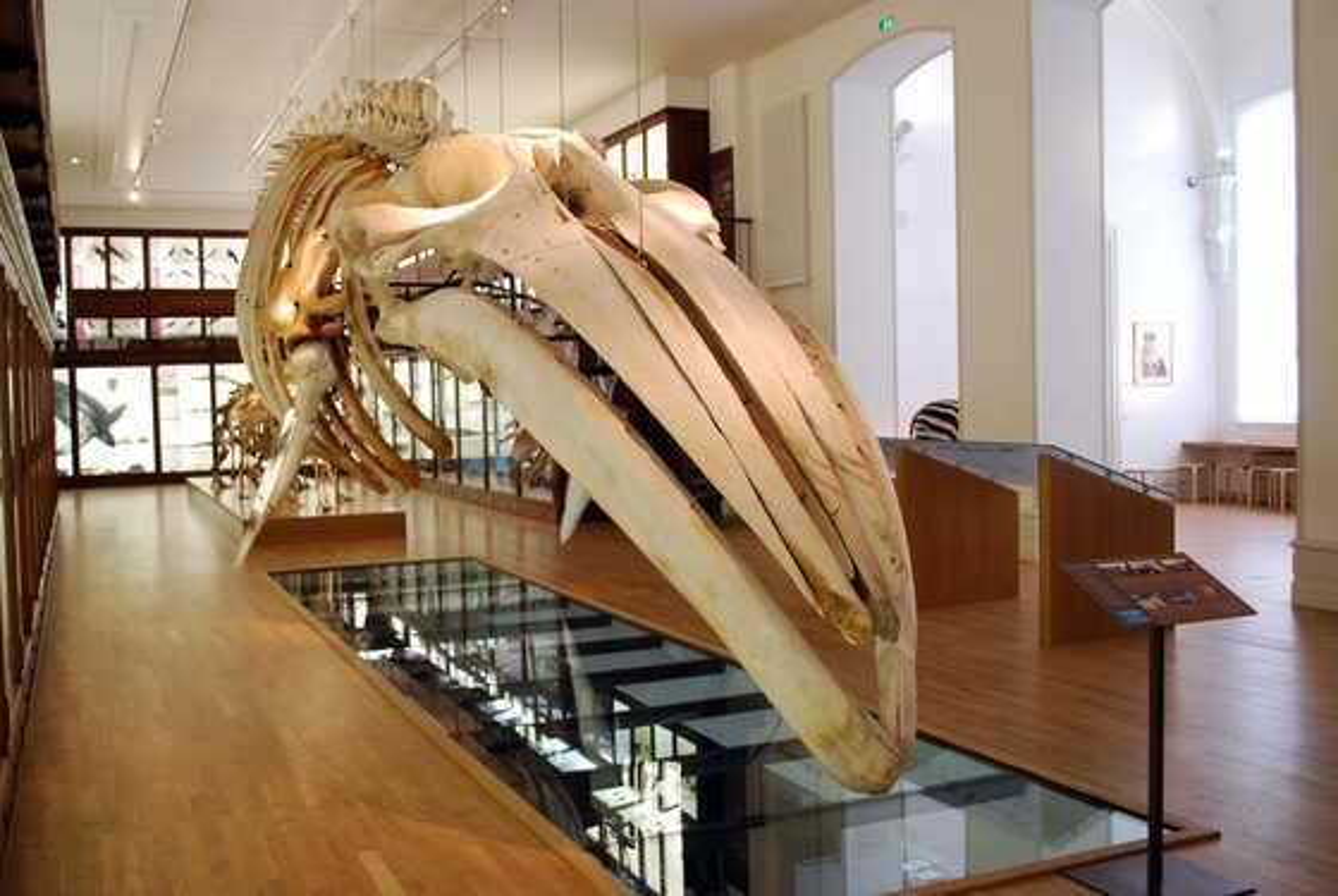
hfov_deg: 53.1
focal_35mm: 36
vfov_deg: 37.0
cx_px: 669
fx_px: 1340
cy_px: 448
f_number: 4.2
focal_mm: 24
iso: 500
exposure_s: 1/30
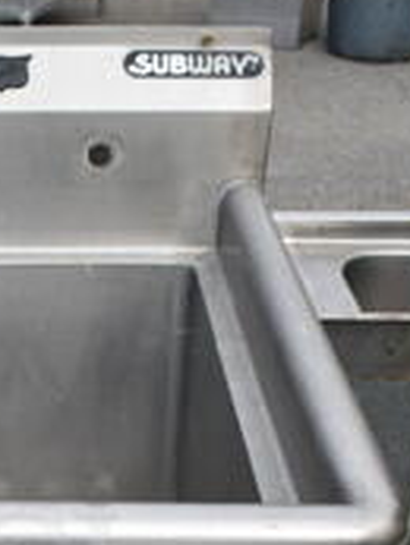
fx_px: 1136
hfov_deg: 19.9
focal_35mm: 72
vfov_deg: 25.6
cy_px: 556
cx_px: 0
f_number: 6.3
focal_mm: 18
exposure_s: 1/250
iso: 100
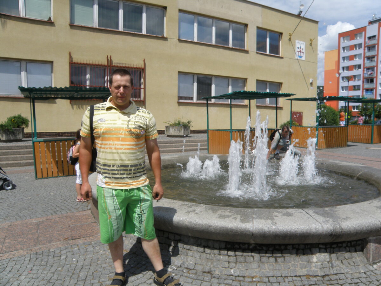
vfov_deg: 53.1
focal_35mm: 26
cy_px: 143
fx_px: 286
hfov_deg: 67.3
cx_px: 190
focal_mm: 4.6
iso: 64
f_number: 5.6
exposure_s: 1/500
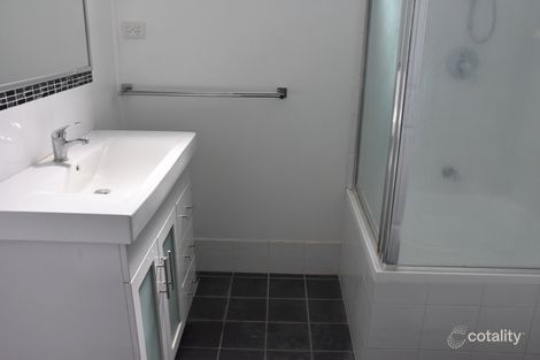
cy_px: 180
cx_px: 270
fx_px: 450
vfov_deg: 43.6
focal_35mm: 30
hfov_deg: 61.9
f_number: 8
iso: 800
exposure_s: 1/320
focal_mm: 20
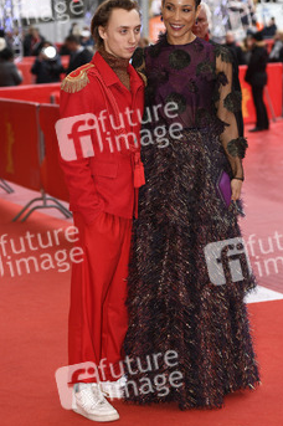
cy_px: 194
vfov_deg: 22.4
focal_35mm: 91
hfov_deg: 15.0
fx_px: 1075
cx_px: 155
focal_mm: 78
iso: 640
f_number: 3.5
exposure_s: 1/640
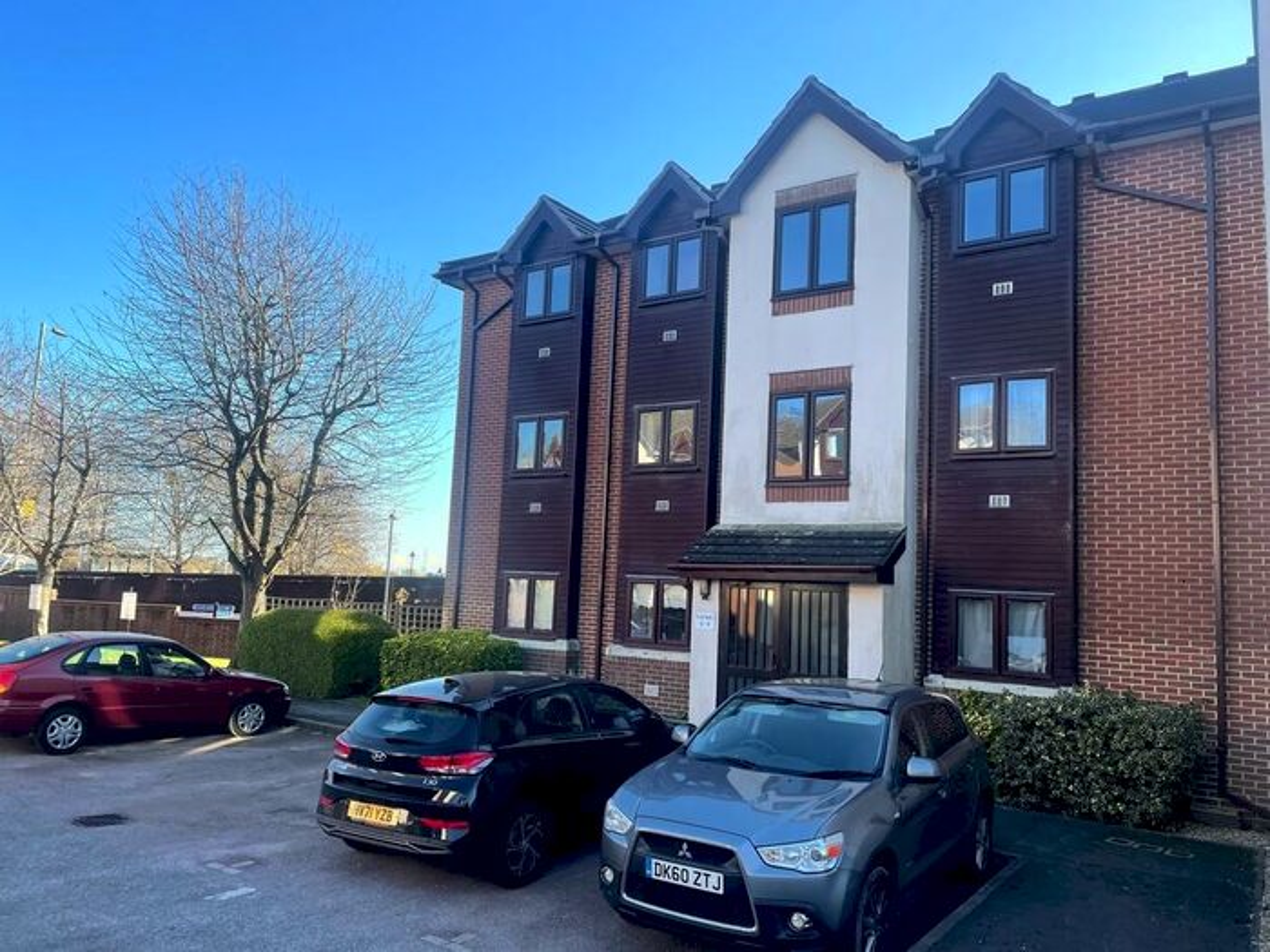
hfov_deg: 67.3
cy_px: 476
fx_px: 954
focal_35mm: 26
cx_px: 635
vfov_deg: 53.1
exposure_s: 1/1125
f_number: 1.6
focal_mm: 4.2
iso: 32
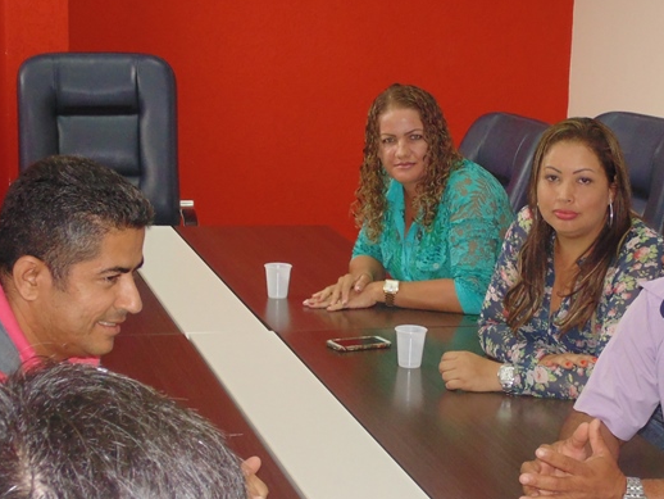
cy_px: 363
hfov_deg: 22.9
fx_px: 1631
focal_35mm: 85
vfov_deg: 17.3
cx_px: 440
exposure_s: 1/50
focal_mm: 7.7
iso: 200
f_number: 3.5
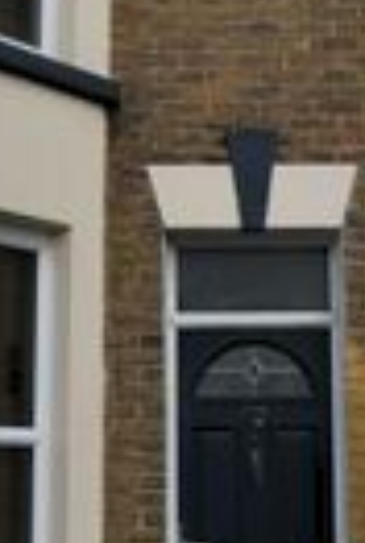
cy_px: 242
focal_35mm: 80
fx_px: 1210
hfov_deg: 17.1
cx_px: 216
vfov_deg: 25.3
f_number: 8
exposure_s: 1/250
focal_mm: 10
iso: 400
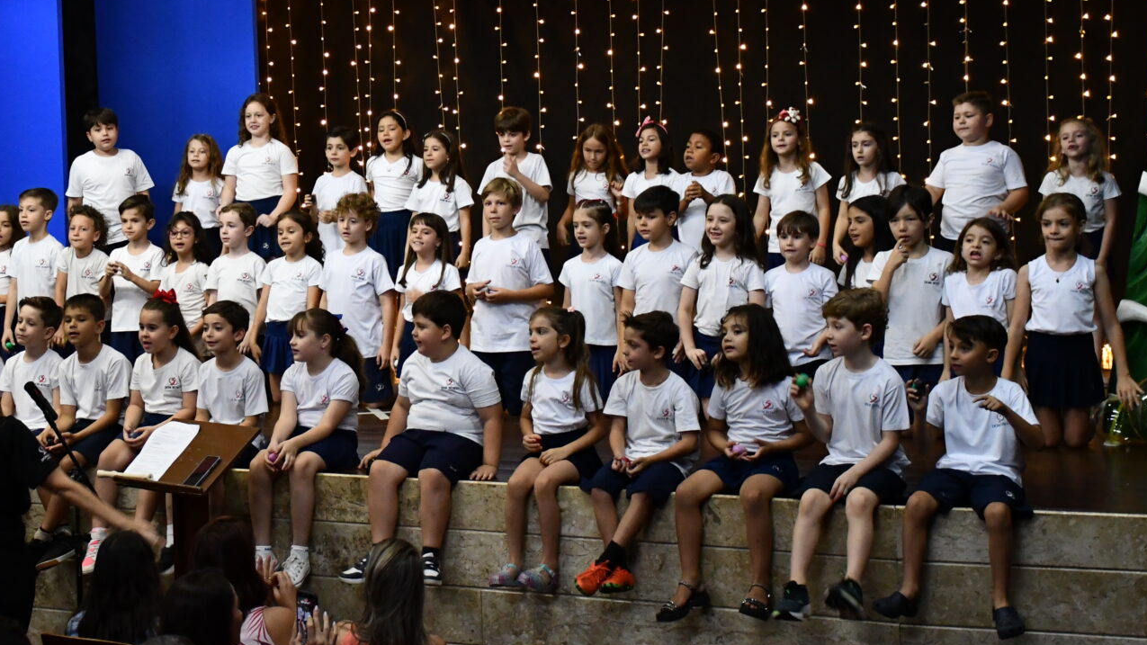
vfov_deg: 14.7
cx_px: 323
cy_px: 188
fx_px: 2494
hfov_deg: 25.7
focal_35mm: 82
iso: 3200
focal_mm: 35
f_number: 4.2
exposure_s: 1/80
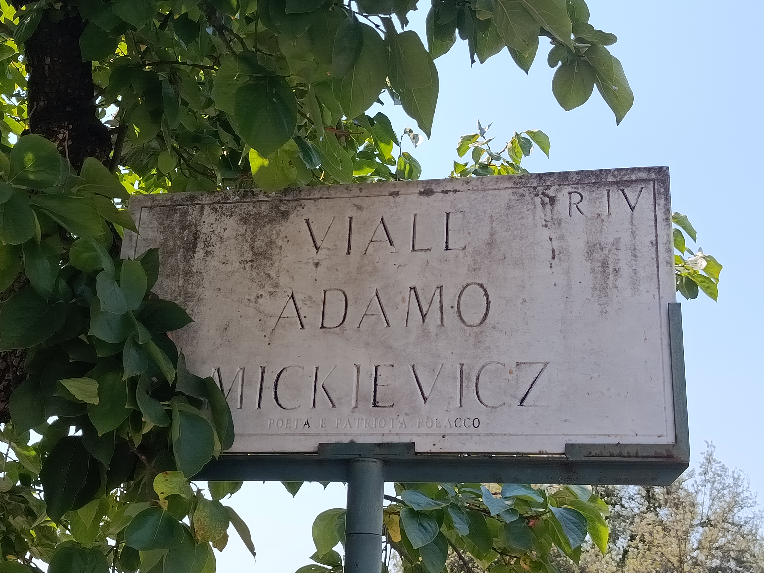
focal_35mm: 48
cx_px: 382
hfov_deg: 39.7
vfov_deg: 30.3
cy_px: 286
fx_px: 1059
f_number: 1.7
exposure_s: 1/420
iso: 50
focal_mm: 5.24
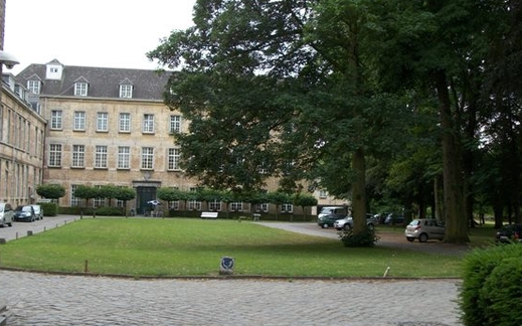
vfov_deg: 26.3
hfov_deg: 41.1
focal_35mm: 49
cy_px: 168
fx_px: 697
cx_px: 263
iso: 80
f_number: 3.2
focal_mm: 7.1
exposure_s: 1/250
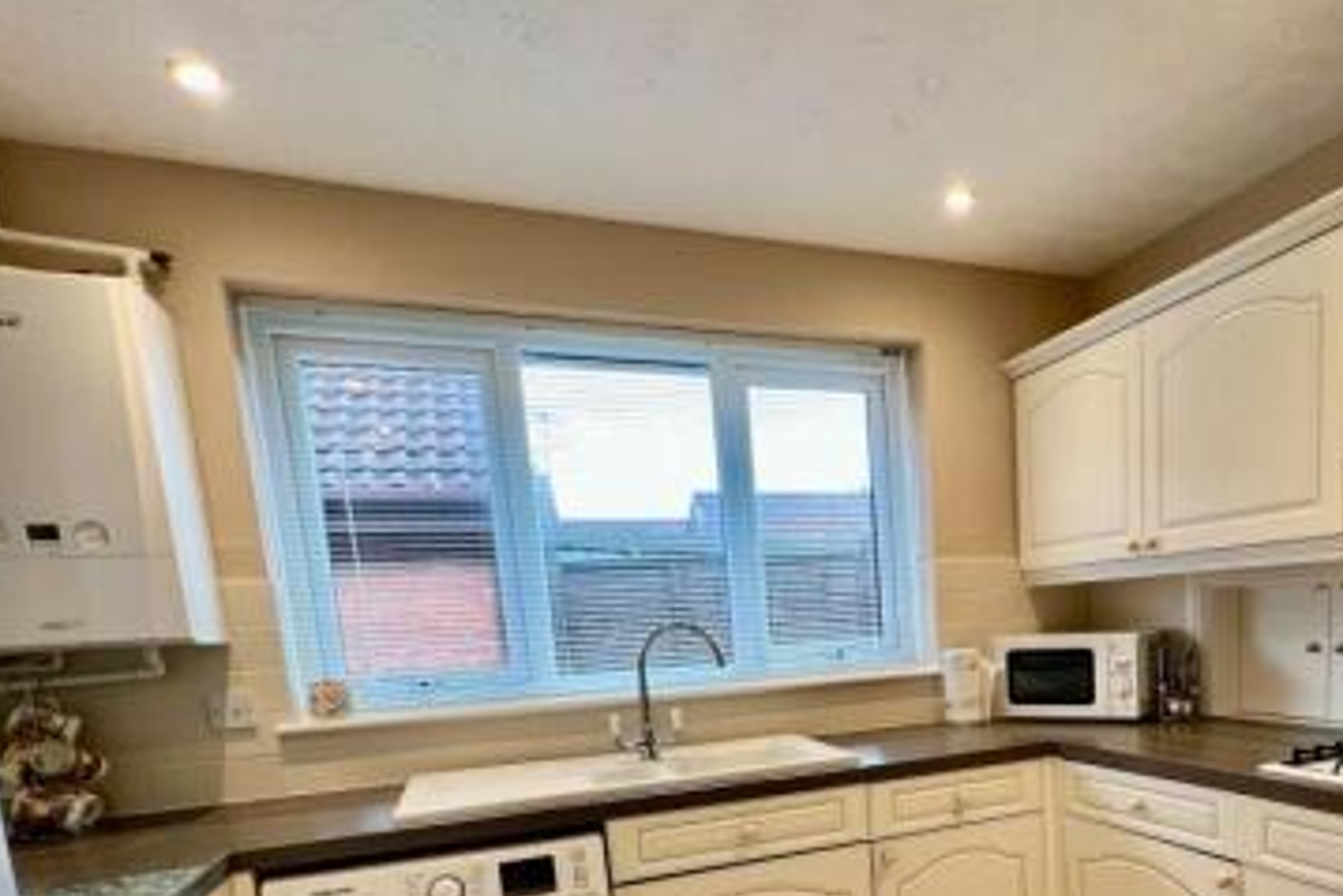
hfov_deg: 76.0
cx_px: 898
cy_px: 748
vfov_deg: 52.6
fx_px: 821
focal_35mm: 22
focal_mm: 1.57
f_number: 1.8
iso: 80
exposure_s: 1/100
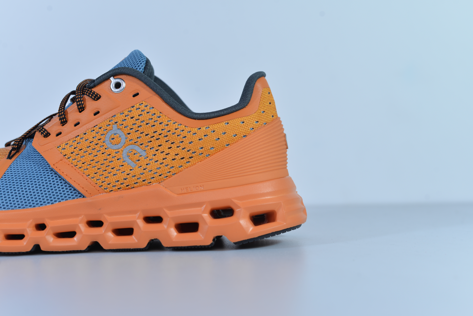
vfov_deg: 27.0
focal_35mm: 50
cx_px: 236
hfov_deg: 39.6
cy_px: 158
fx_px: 657
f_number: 5.6
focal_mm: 50
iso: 100
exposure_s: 1/200
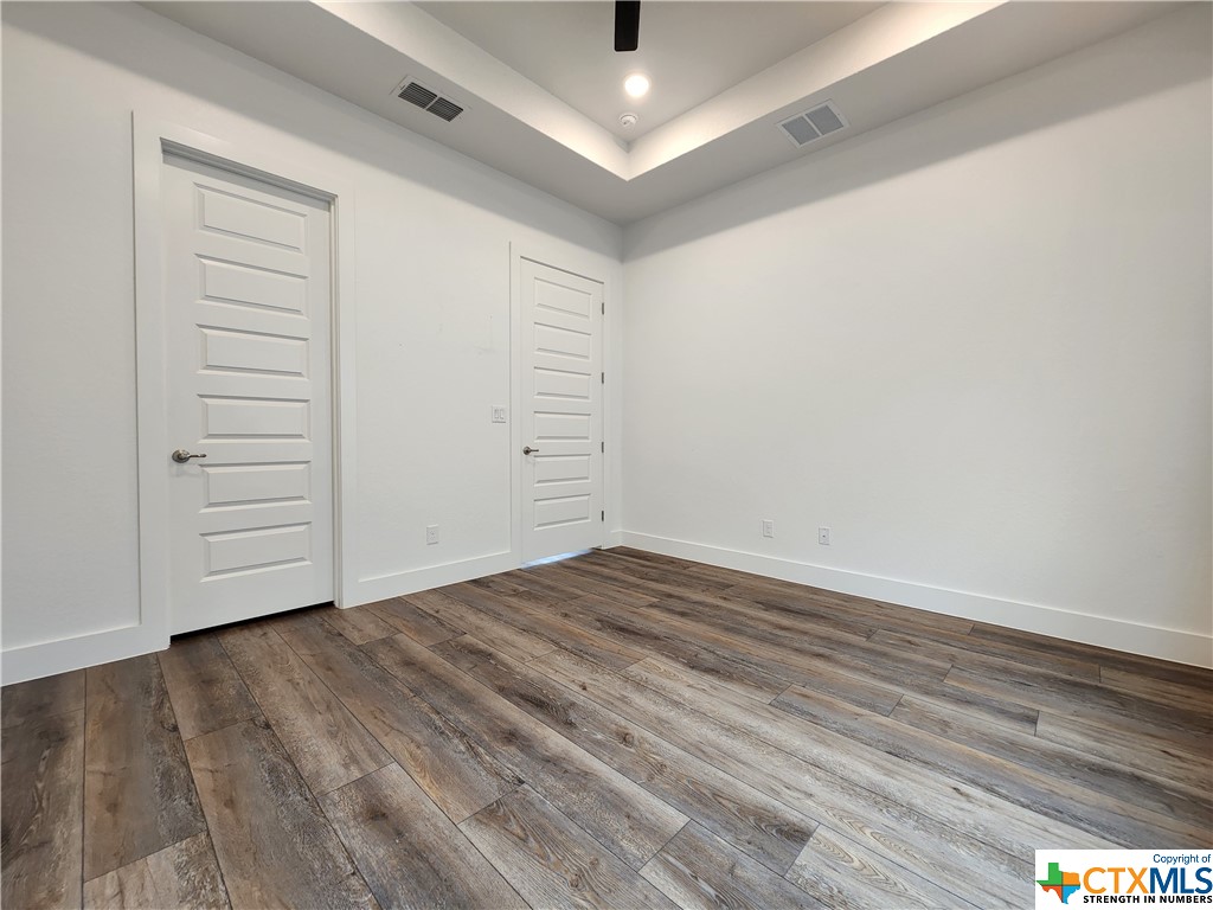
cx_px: 606
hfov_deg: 106.2
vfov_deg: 89.9
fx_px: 456
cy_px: 455
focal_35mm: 13
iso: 200
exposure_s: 1/60
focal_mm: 2.2
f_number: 2.2
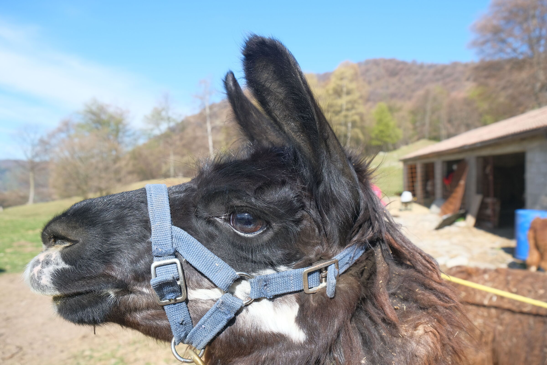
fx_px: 410
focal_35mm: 27
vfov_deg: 47.9
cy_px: 182
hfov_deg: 67.4
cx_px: 274
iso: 320
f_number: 5.6
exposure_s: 1/420
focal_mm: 18
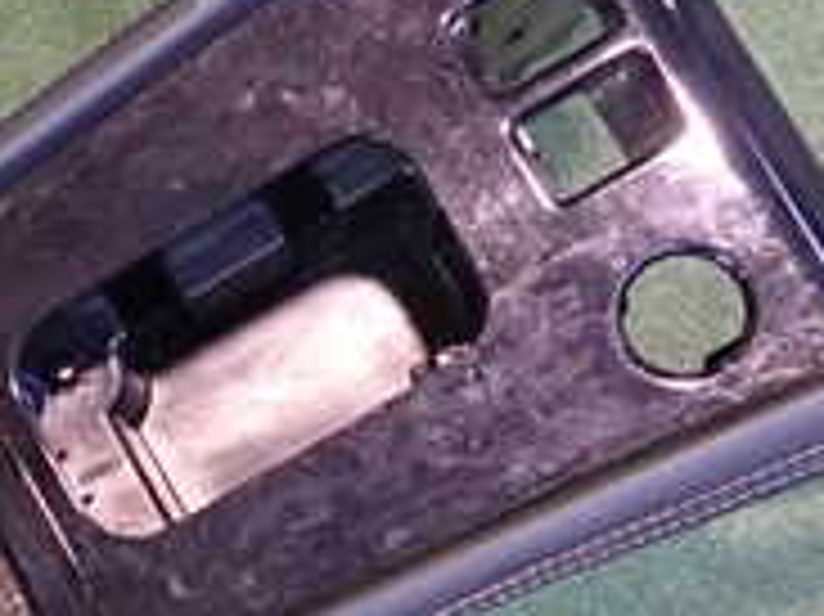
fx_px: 1951
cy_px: 445
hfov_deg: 23.4
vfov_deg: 17.9
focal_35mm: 82
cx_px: 122
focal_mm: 4.5
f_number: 2
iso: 800
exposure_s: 1/80
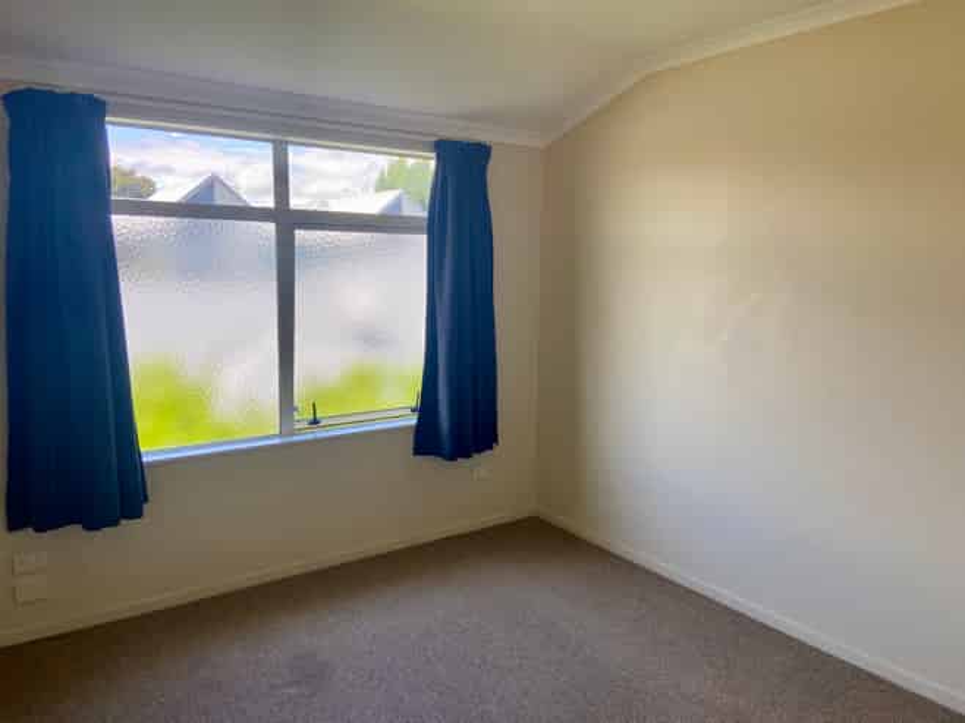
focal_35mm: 26
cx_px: 482
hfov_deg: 67.3
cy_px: 362
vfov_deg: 53.0
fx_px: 725
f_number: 1.8
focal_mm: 4.25
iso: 32
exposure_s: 1/346
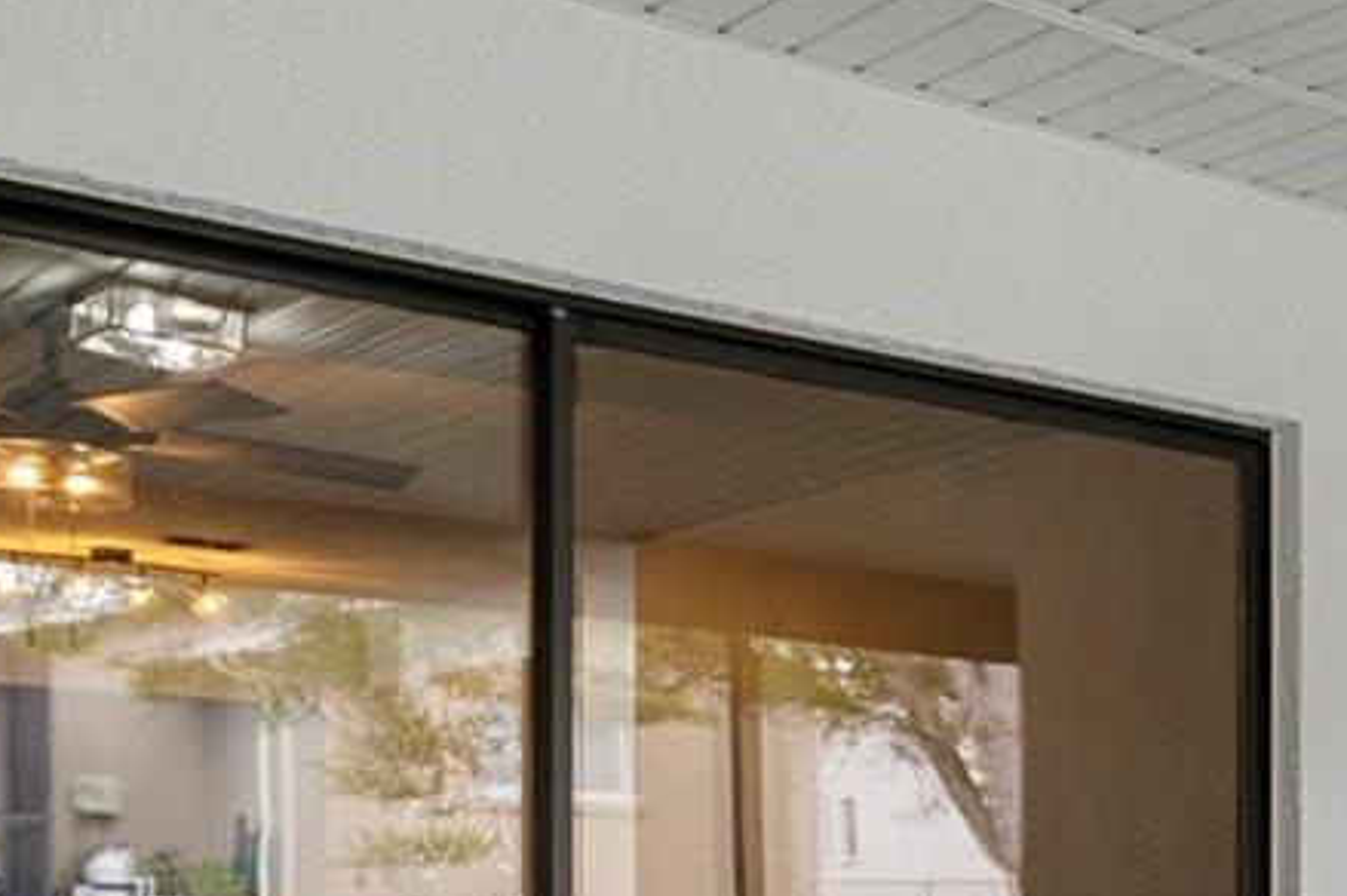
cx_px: 1921
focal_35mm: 62
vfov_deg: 20.8
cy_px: 982
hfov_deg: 25.7
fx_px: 2318
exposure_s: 1/1.25
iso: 320
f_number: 8
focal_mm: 17
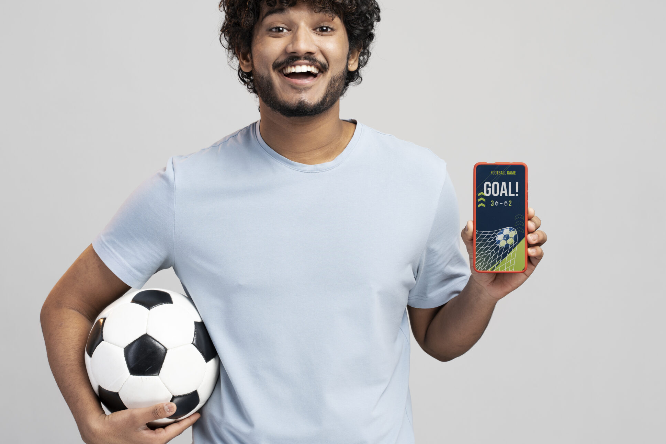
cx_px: 325
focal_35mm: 99
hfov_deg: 20.6
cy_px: 182
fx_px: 1832
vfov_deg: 13.8
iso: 100
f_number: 8
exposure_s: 1/160
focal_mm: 75
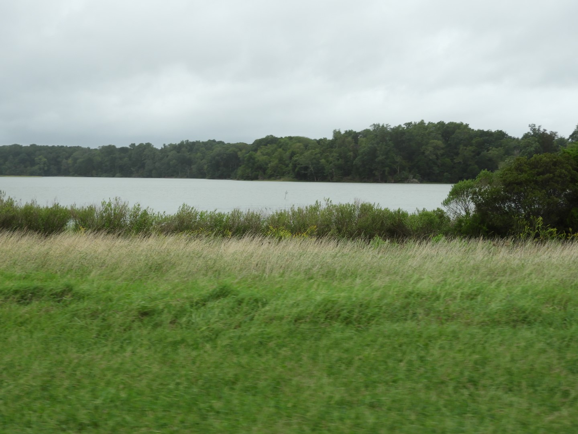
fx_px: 835
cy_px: 217
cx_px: 289
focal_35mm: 50
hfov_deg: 38.2
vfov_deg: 29.1
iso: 100
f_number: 4
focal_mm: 9
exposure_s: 1/400
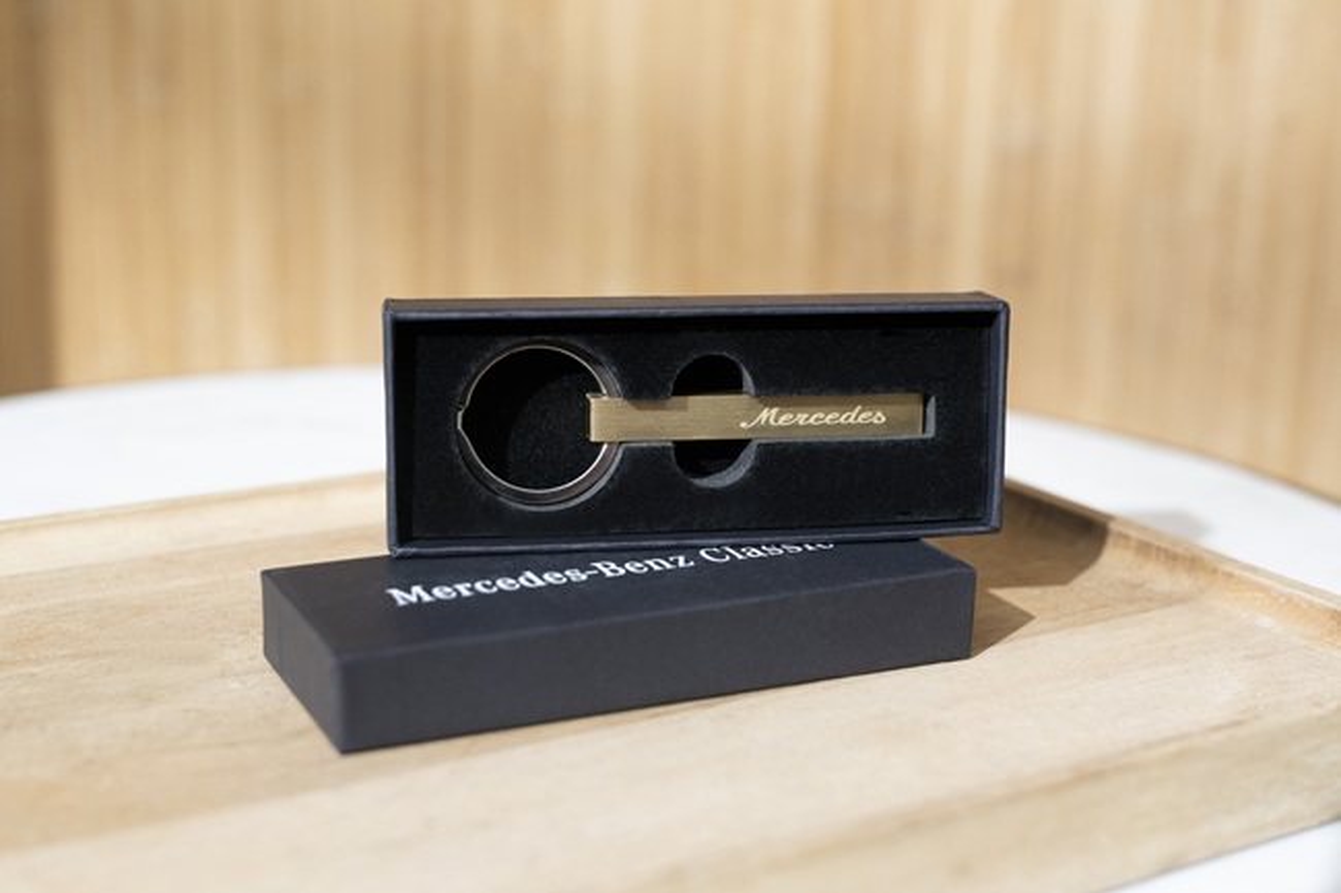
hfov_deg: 39.6
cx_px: 670
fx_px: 1862
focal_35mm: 50
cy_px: 446
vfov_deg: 27.0
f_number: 5.6
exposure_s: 1/320
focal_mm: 50
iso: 500
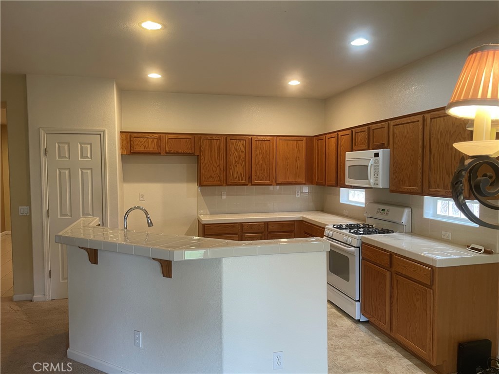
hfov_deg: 67.3
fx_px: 375
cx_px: 250
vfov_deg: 53.1
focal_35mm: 26
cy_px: 187
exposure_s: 1/60
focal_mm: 4.2
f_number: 1.6
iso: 100
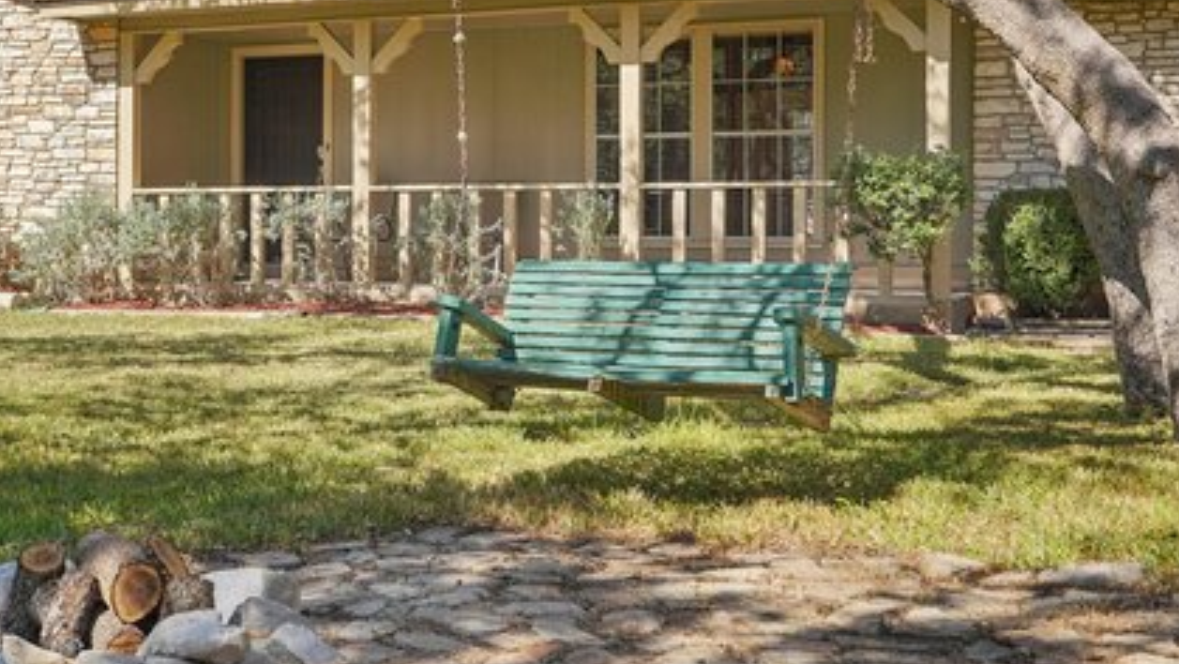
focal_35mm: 56
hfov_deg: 36.6
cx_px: 335
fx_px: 1751
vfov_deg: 21.4
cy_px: 241
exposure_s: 1/160
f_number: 8
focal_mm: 35
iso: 100
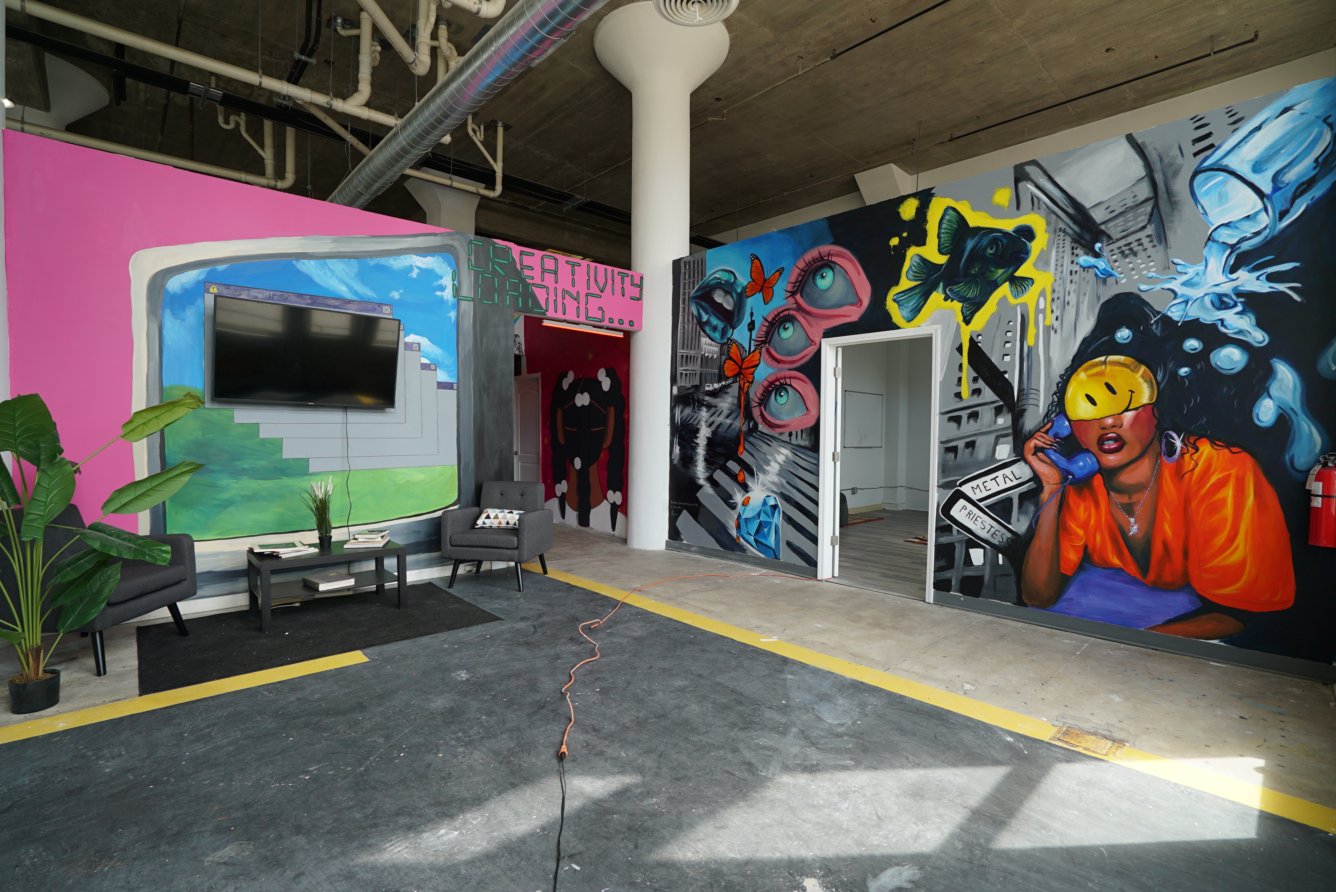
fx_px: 594
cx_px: 668
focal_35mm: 16
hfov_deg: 96.7
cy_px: 446
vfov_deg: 73.8
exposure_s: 1/160
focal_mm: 16
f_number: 4
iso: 250
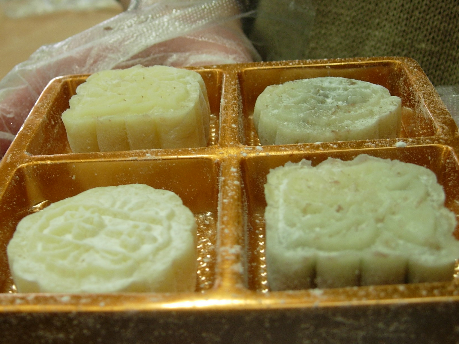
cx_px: 187
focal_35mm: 53
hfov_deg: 36.1
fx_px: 703
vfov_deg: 27.5
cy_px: 167
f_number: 2.8
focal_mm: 7.8
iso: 79
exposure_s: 1/30.2
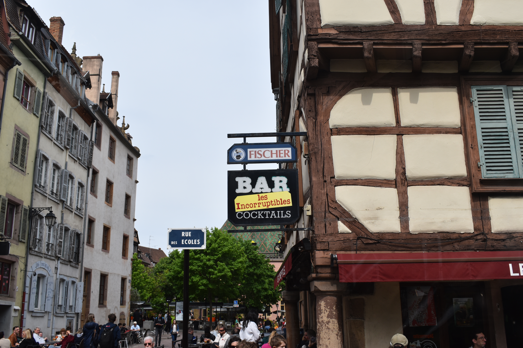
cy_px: 174
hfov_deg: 53.1
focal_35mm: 36
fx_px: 523
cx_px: 262
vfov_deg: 36.9
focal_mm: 24
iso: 200
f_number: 10
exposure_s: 1/400
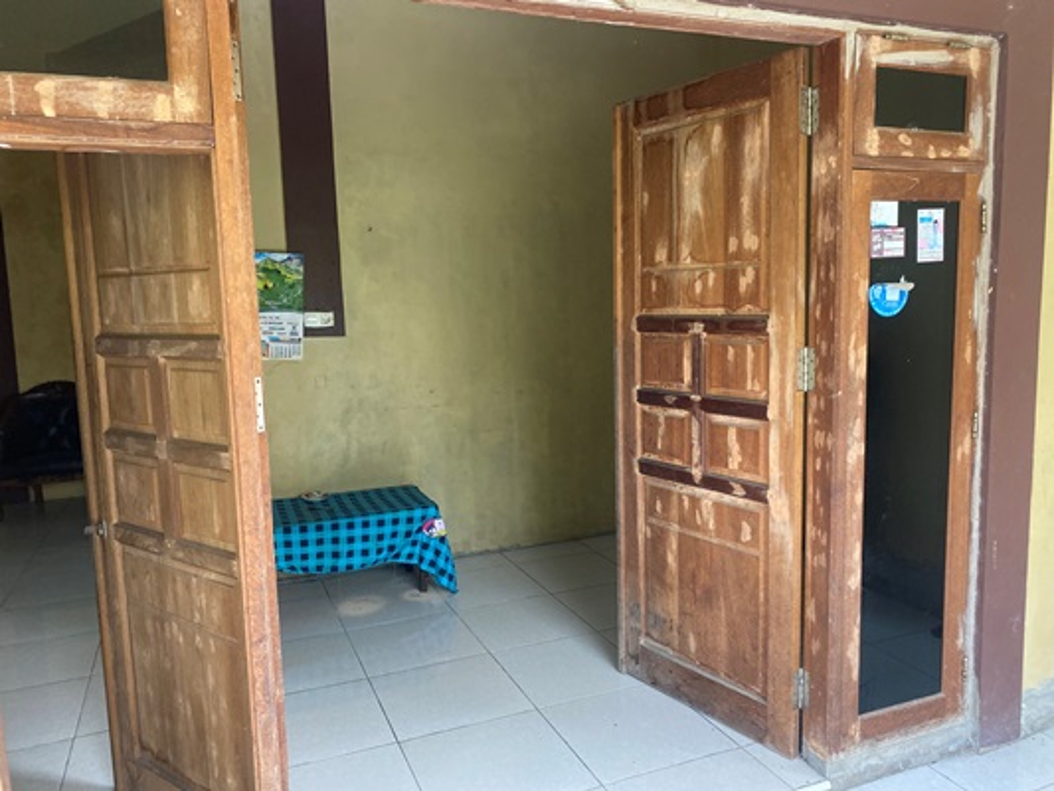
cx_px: 527
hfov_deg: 67.3
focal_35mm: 26
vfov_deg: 53.1
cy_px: 396
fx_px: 792
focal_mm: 4.25
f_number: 1.8
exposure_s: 1/105
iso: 125
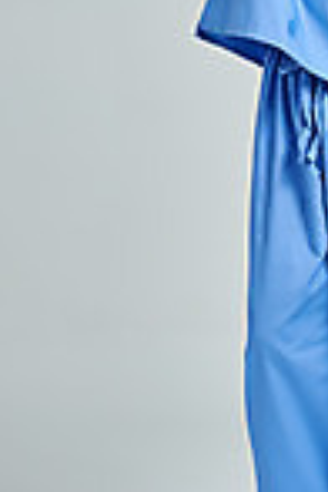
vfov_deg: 9.4
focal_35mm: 218
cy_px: 47
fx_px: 2979
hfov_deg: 6.3
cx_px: 353
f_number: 14
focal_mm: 80
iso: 100
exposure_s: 1/125
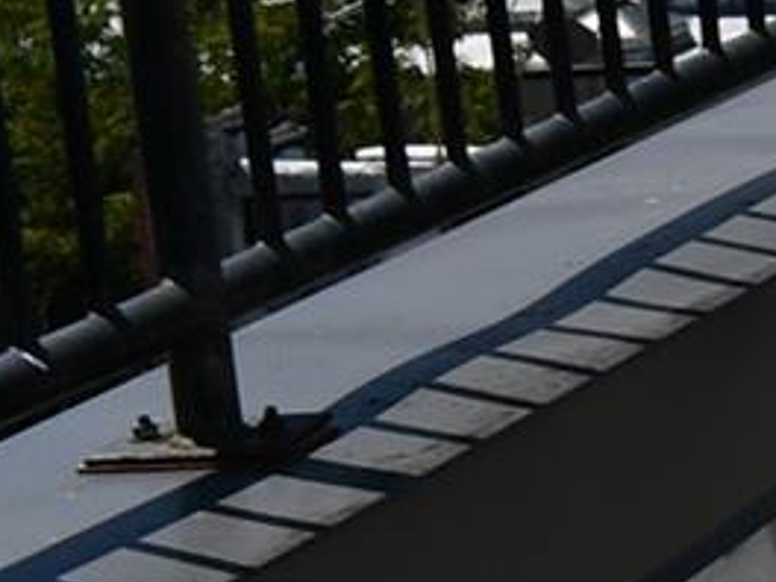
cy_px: 163
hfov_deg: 7.2
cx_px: 2831
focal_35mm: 224
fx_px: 5021
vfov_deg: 6.6
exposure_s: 1/500
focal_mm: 20
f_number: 11
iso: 100
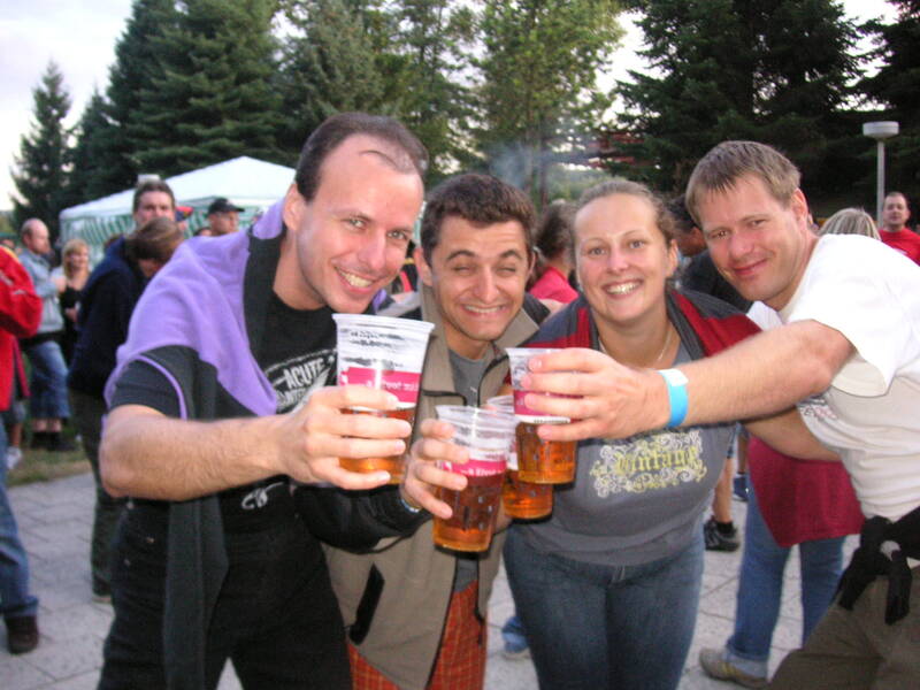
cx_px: 460
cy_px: 345
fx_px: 983
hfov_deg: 50.1
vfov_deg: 38.7
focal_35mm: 37
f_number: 2.8
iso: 160
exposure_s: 1/45
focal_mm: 6.1
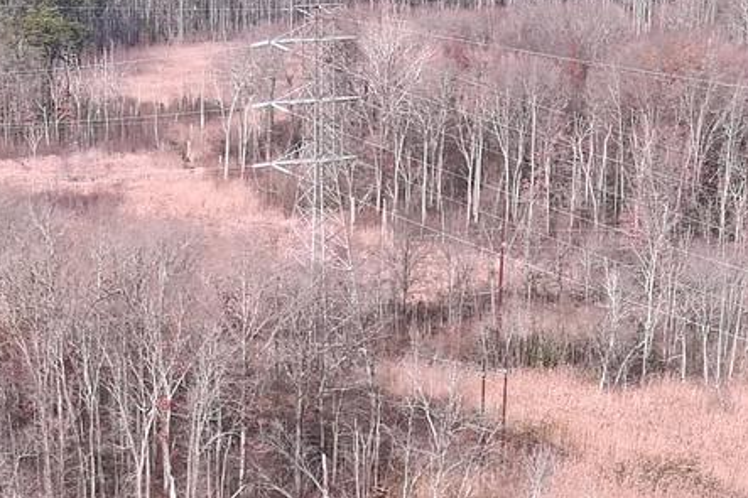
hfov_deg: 15.3
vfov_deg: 9.3
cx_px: 285
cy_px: 1141
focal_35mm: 134
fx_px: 2783
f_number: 2.8
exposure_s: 1/500
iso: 100
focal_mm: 10.57
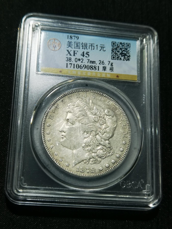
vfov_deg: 33.2
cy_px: 114
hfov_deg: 25.2
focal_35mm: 58
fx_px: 384
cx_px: 86
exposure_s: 1/100
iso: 64
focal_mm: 6.67
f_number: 1.9
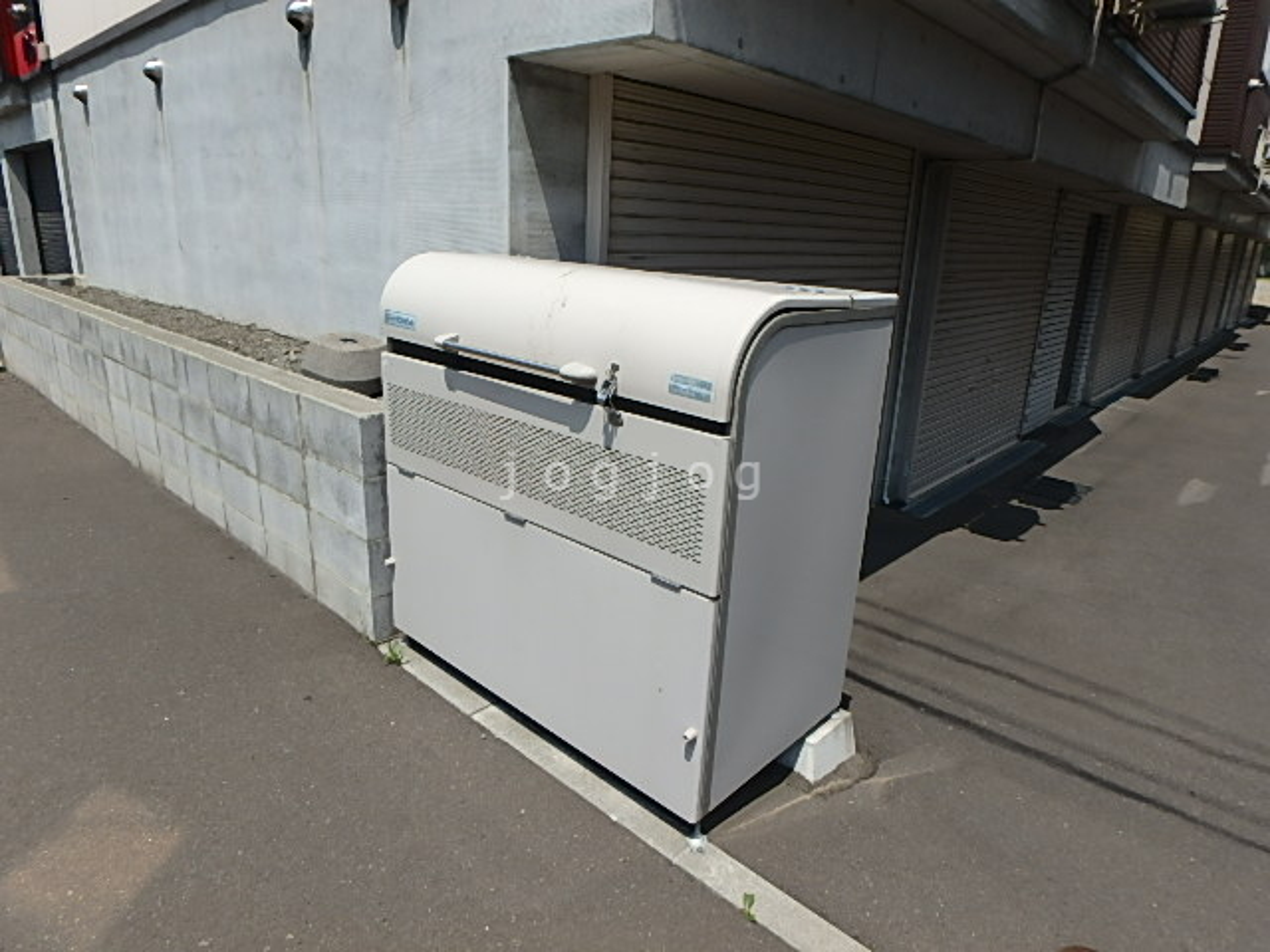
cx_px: 635
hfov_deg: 79.0
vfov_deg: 63.4
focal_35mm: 21
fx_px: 770
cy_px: 476
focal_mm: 3.7
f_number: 6
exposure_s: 1/640
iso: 125
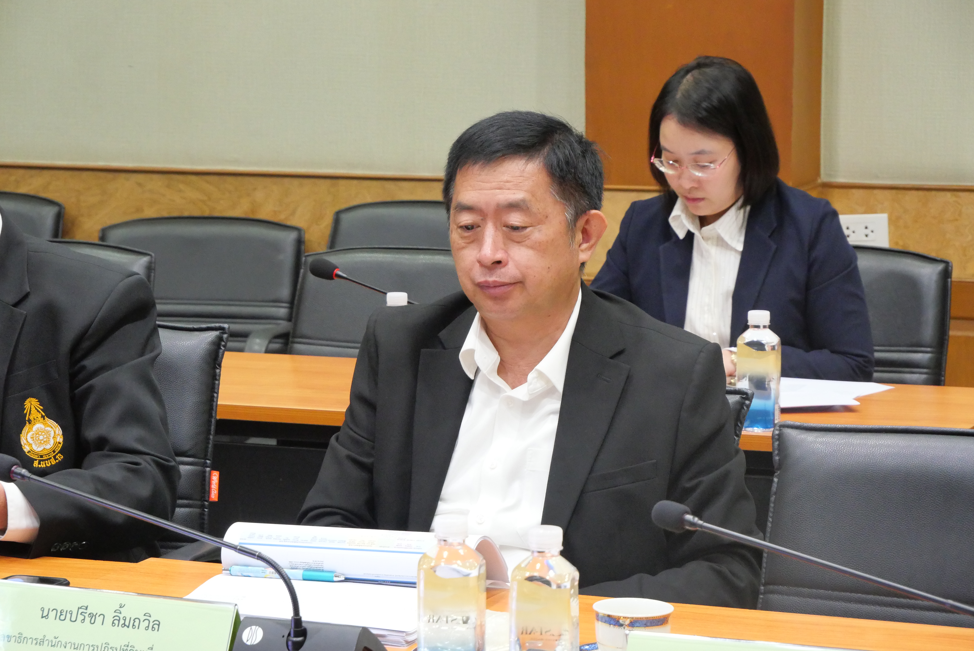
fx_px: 3357
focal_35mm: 124
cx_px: 487
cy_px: 326
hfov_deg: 16.5
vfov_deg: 11.1
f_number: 5.6
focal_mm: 60
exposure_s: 1/50
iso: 3200
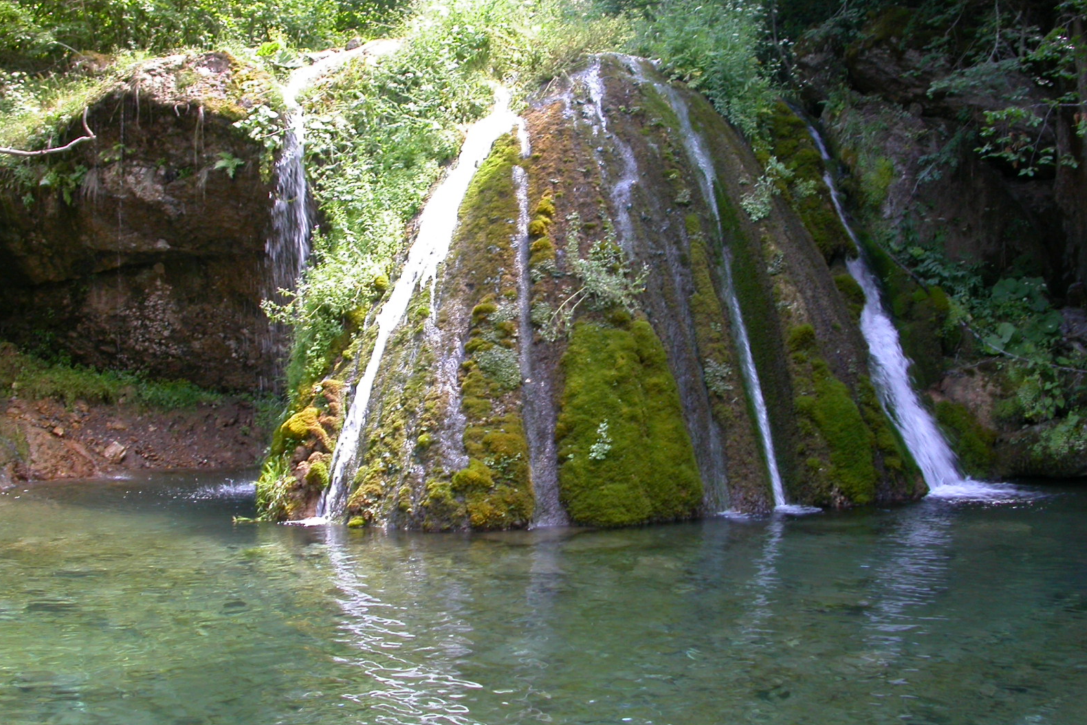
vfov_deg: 33.4
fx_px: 1208
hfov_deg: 48.5
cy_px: 327
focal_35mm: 40
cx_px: 541
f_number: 4.7
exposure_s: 1/41.8
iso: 100
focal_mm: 7.85
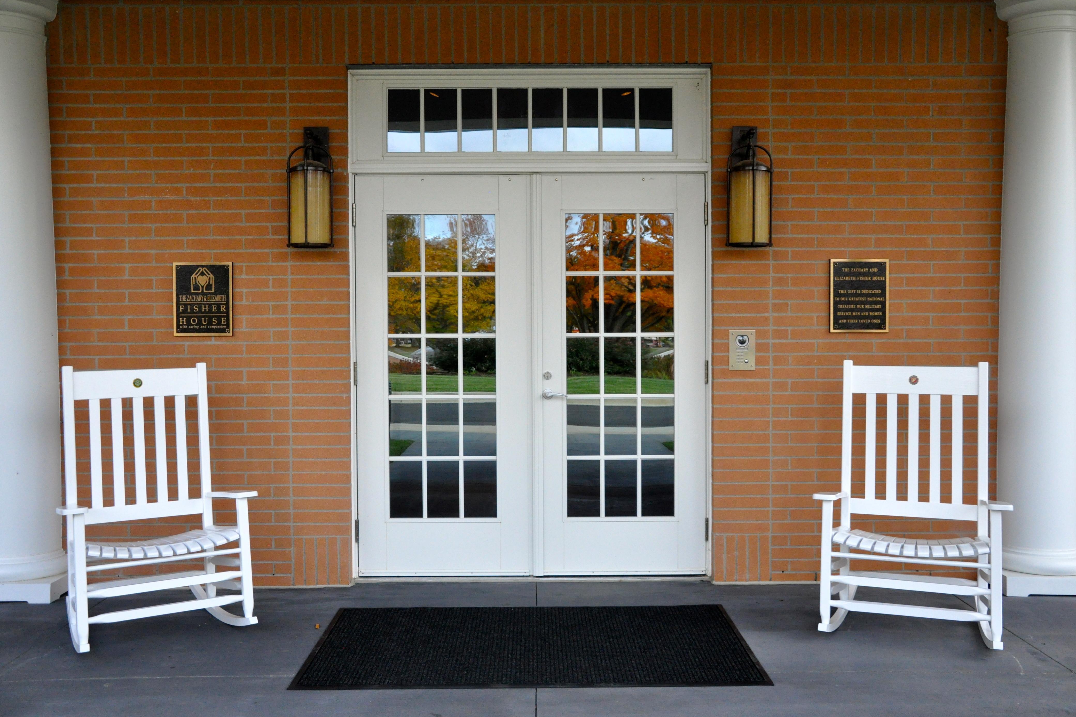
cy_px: 352
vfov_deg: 35.9
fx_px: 1106
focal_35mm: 37
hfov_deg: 51.9
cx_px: 550
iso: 1600
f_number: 3.8
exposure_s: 1/1000
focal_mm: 24
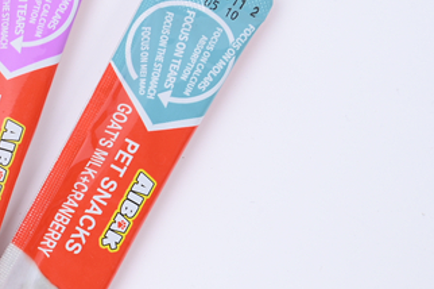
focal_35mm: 180
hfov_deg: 11.0
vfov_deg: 7.6
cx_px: -229
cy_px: 165
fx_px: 2168
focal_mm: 58
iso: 125
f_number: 11
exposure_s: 1/125
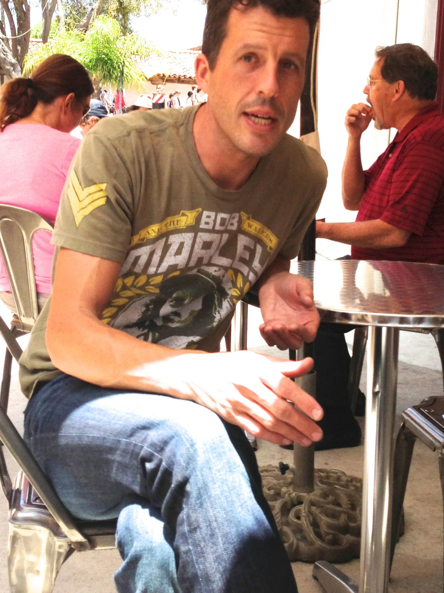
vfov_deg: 35.4
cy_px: 240
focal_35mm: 54
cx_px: 250
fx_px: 924
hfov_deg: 27.0
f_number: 2.4
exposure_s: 1/475
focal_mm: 4.13
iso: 50
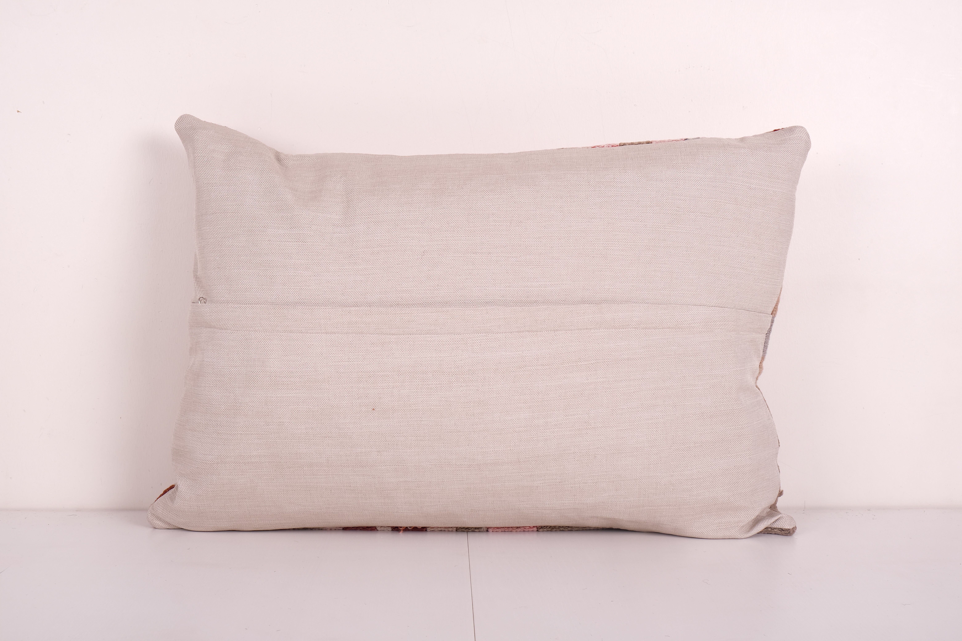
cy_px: 320
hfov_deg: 43.6
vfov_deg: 29.9
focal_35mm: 45
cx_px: 481
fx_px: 1202
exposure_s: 1/160
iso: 80
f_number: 13
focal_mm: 30.2
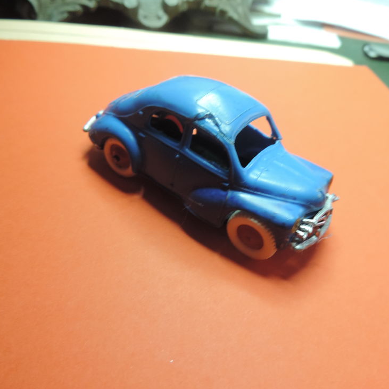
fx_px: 369
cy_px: 198
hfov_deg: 55.5
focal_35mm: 29
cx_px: 219
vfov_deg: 55.6
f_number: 3
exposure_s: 1/30
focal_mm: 4.3
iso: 280
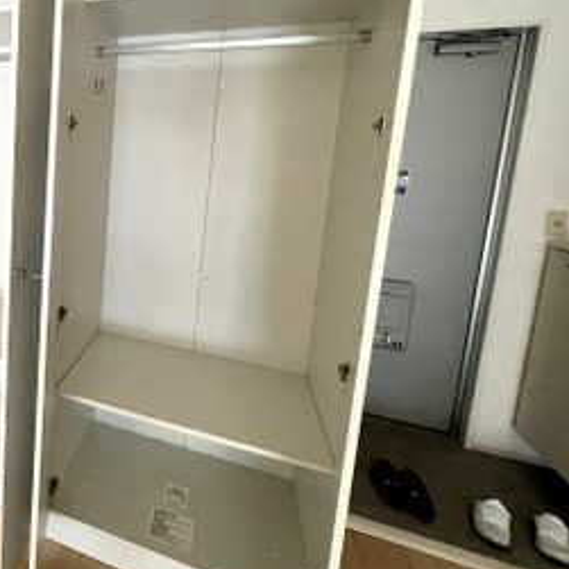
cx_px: 27
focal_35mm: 22
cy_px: 206
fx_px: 409
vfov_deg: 68.3
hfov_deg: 56.7
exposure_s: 1/70
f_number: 1.8
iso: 250
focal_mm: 1.57
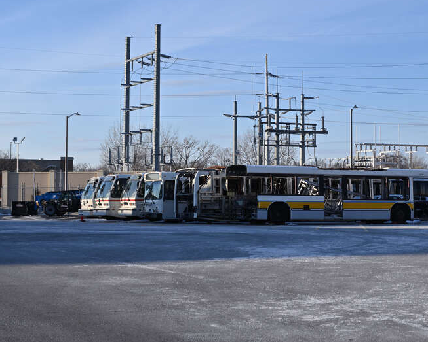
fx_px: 983
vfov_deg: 19.8
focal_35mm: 78
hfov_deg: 24.5
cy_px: 170
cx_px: 241
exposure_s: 1/500
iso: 100
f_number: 6.3
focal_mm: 45
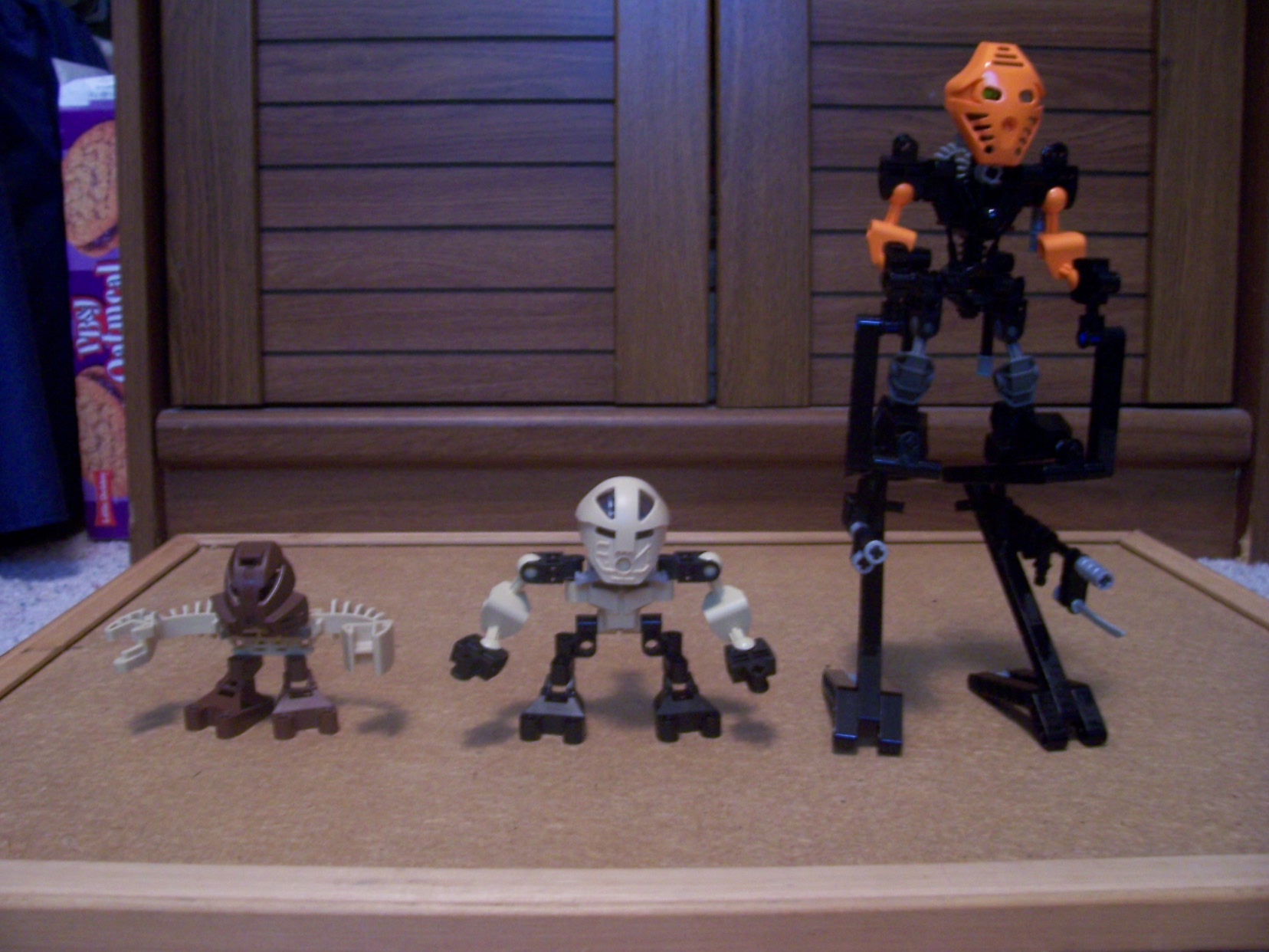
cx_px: 634
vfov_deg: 41.8
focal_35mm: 34
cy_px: 476
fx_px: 1246
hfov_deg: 54.0
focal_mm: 5.6
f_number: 2.7
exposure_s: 1/8
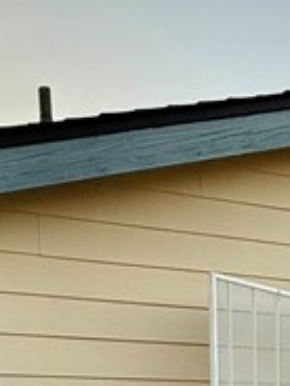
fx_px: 871
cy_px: 522
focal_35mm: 78
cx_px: 168
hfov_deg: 18.9
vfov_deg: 22.1
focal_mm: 2.22
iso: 64
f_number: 2.2
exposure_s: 1/106
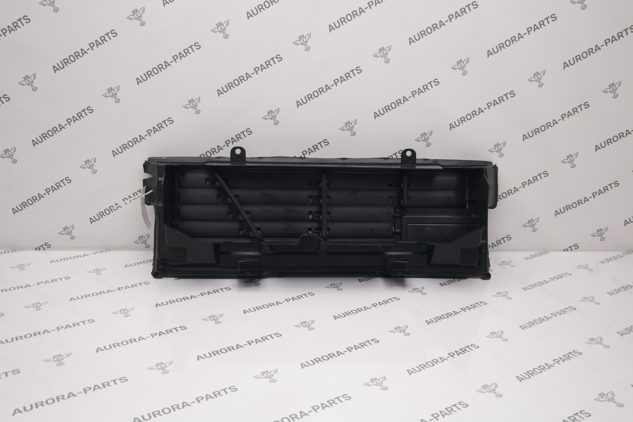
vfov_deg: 40.0
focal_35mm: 33
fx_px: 580
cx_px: 316
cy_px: 211
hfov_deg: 57.2
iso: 100
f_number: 4
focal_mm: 22
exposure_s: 1/80
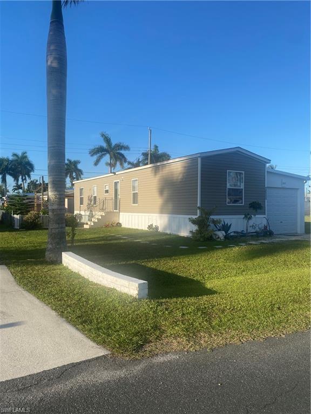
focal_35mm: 26
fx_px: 311
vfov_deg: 67.3
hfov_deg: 53.1
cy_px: 207
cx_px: 156
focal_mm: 4.25
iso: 32
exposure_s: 1/1996
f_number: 1.8
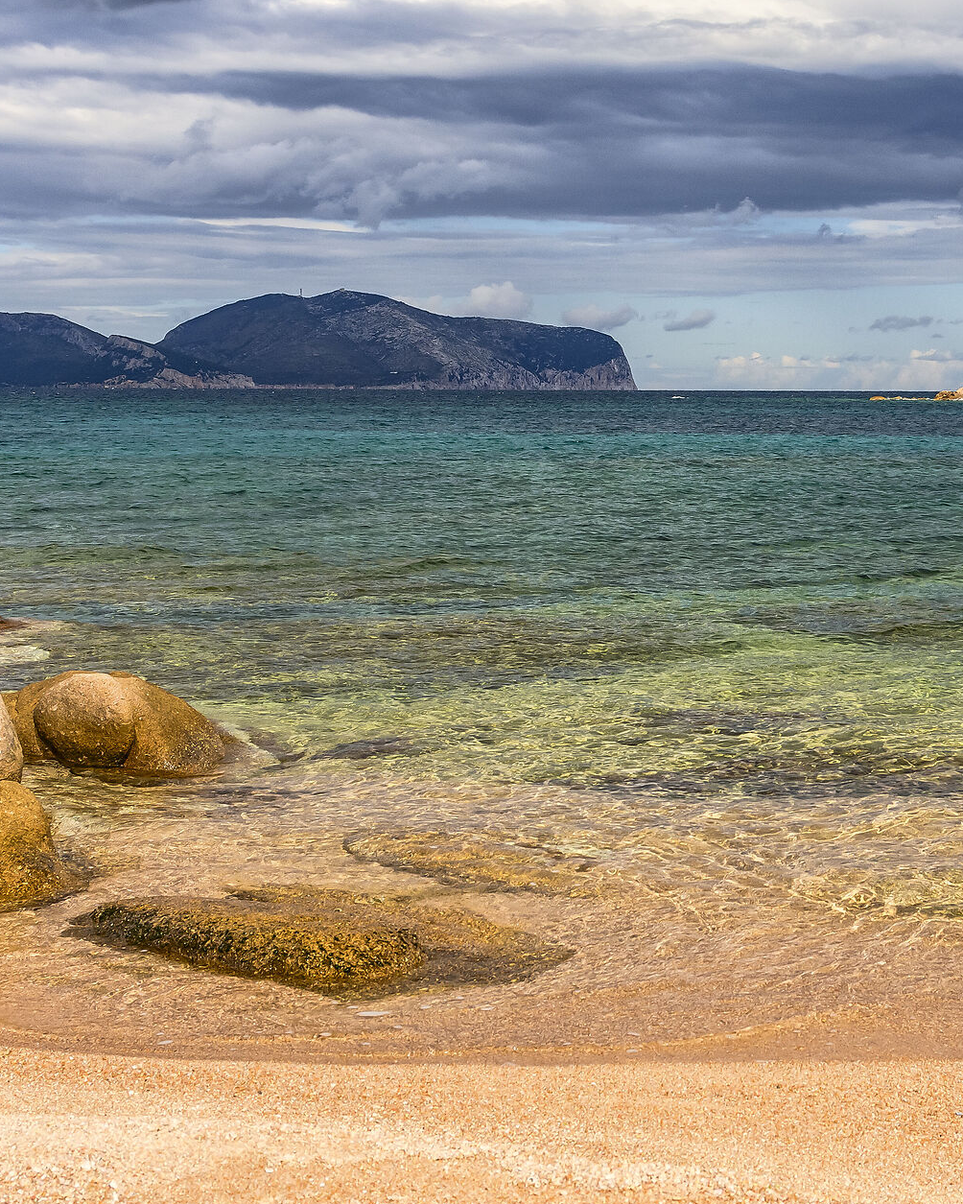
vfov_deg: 27.1
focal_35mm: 70
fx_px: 2494
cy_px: 504
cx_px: 726
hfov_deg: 21.7
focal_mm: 26
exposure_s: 1/250
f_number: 8
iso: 250
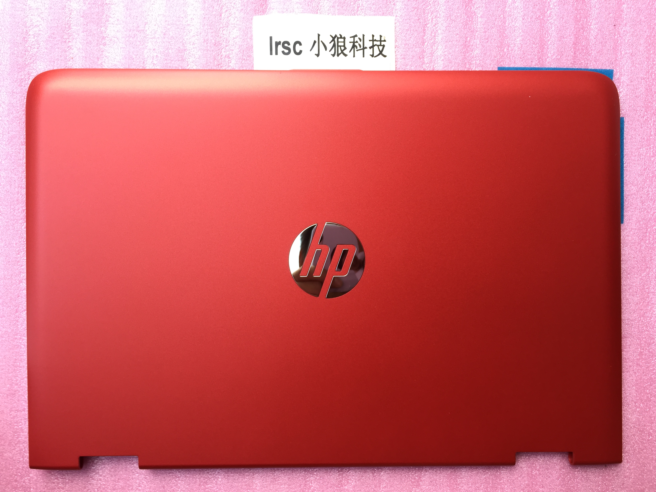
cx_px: 328
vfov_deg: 48.2
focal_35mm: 29
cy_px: 246
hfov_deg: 61.7
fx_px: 550
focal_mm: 4.15
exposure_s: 1/105
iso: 32
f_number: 2.2
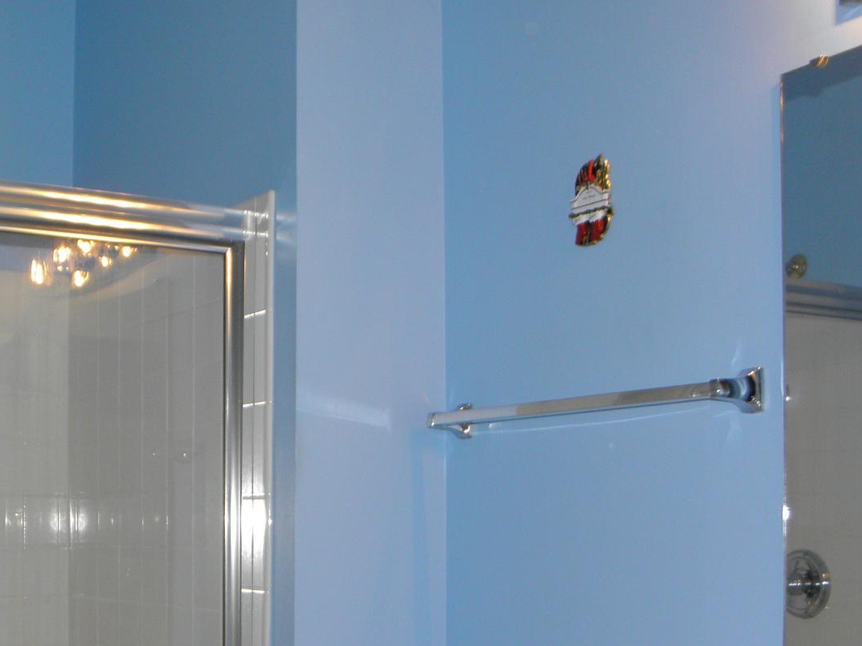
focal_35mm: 54
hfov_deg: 34.7
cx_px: 197
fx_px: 1344
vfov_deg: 26.0
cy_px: 603
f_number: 3.5
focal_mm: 5
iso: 100
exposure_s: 1/30
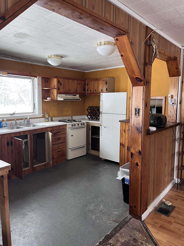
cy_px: 123
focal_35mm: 26
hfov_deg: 53.1
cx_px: 92
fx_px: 184
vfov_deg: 67.3
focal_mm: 5.1
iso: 200
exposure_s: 1/60
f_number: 1.6
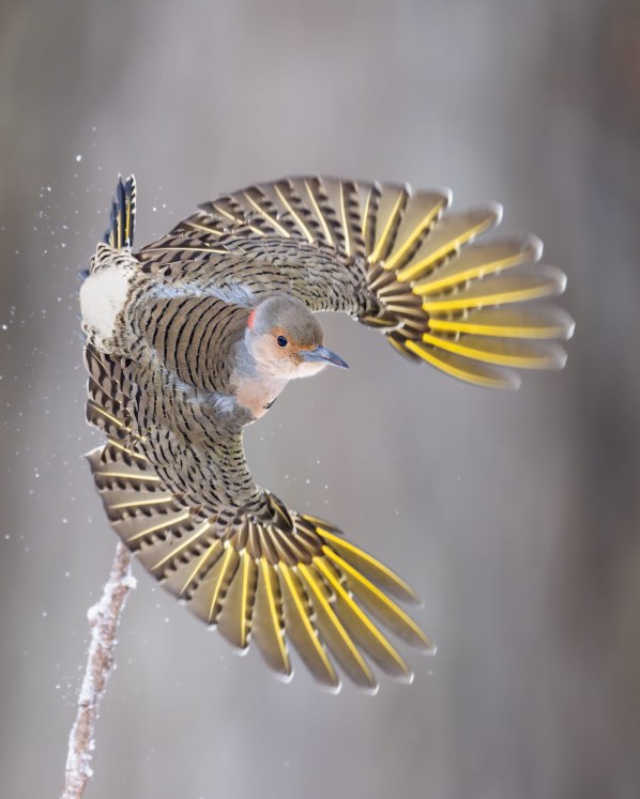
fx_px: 16046
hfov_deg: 2.3
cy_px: 458
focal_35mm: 678
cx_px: 320
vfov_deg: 2.9
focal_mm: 600
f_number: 4
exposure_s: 1/3200
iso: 4000
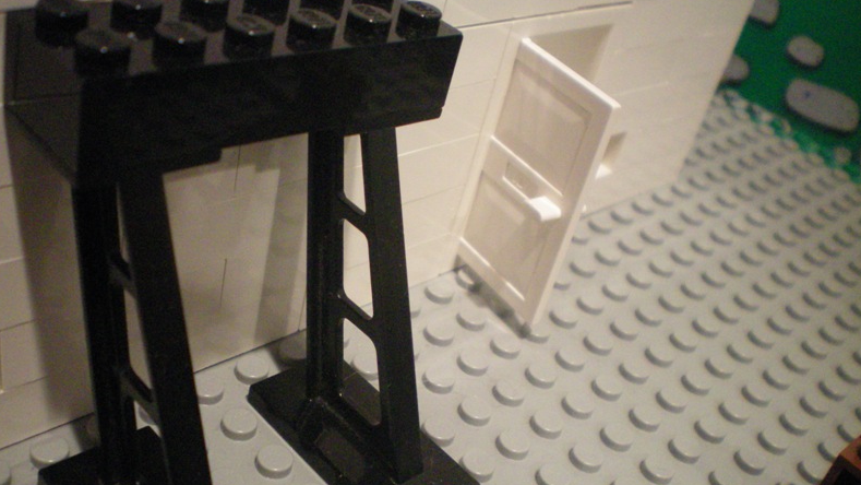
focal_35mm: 42
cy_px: 294
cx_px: 427
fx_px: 959
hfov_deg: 48.4
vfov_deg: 28.3
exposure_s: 1/15
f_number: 3.1
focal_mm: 6.3
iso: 400
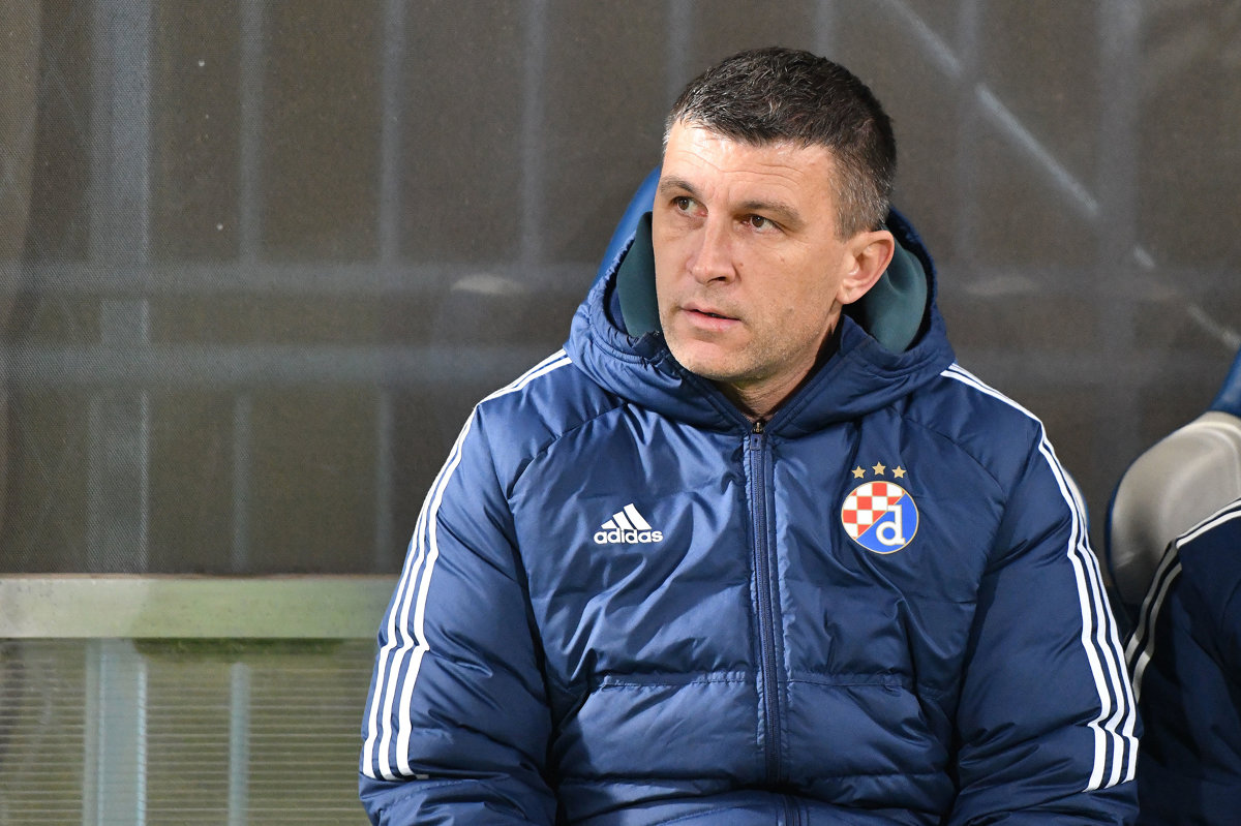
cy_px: 413
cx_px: 620
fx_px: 6891
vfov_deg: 6.9
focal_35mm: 200
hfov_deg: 10.3
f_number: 4
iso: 4000
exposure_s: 1/250
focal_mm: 200
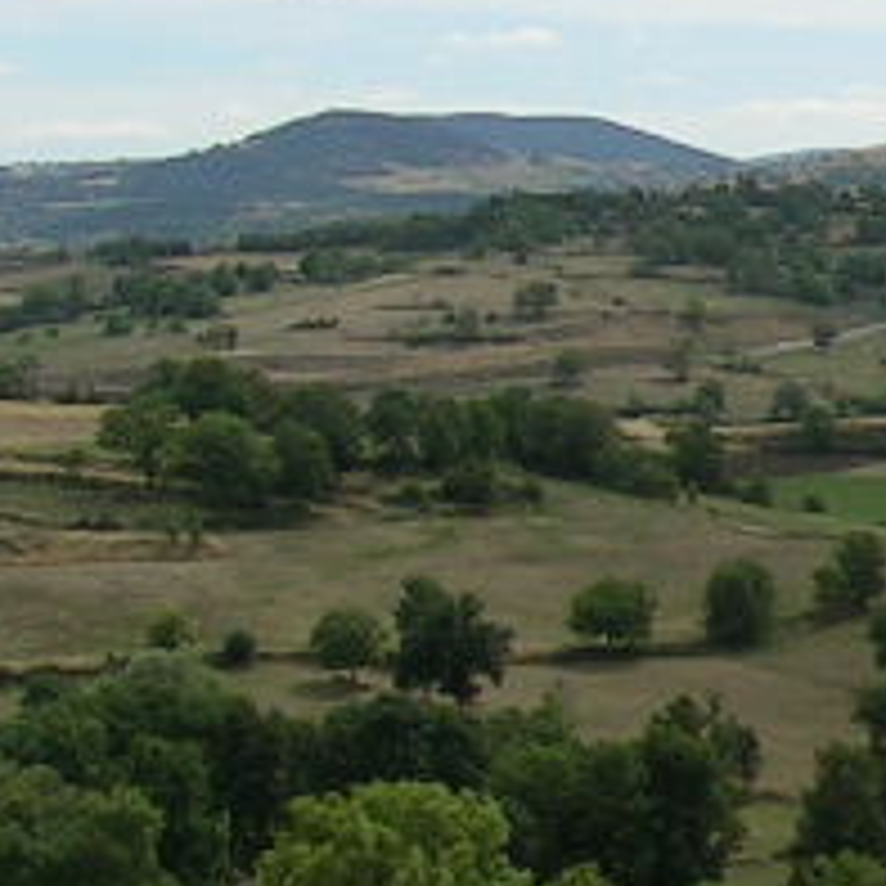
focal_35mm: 161
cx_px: 2289
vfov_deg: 10.9
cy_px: 508
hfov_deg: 9.4
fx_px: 4662
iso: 50
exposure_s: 1/559
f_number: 4.8
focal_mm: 5.4
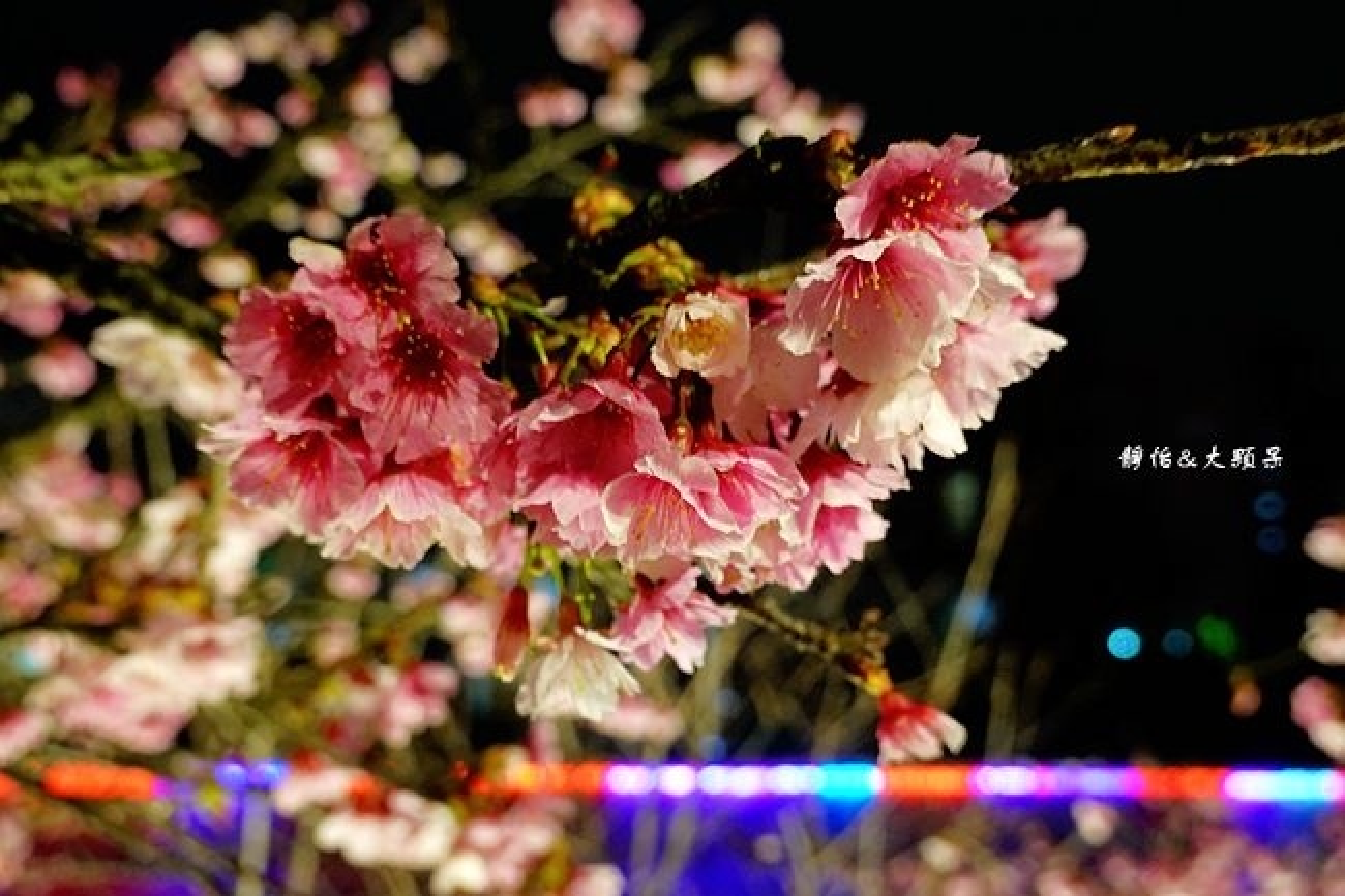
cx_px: 672
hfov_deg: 51.9
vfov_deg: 35.9
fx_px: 1382
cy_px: 448
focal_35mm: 37
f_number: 3.5
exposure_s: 1/10
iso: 800
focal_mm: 13.56
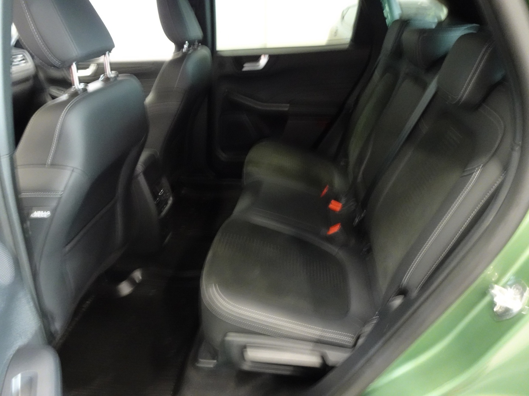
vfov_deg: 56.8
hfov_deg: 71.6
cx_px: 264
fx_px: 367
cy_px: 198
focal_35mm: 24
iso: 800
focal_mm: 4.25
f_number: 3.5
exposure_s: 1/4
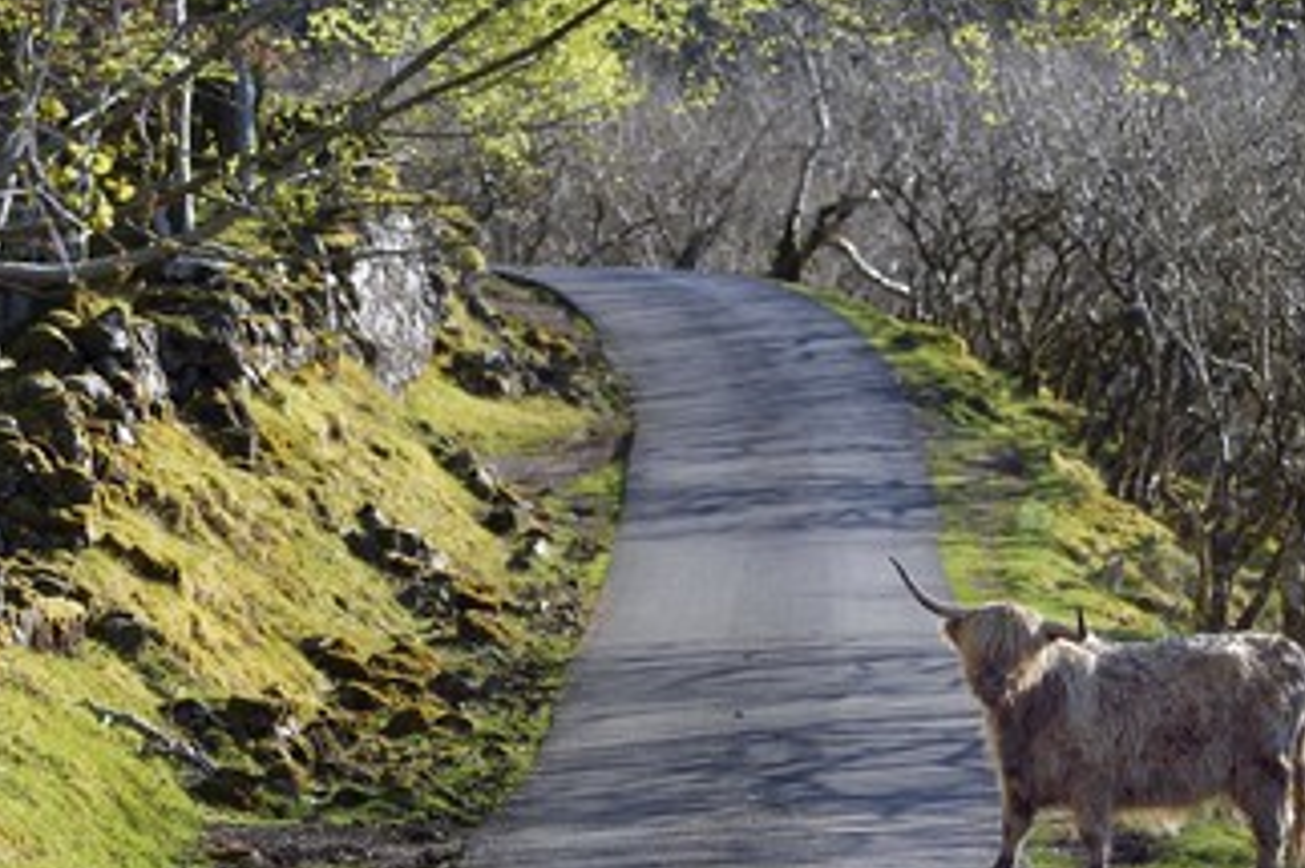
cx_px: 816
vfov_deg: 5.3
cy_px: 484
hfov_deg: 7.9
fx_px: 9420
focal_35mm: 260
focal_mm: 200
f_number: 4.5
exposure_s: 1/500
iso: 200
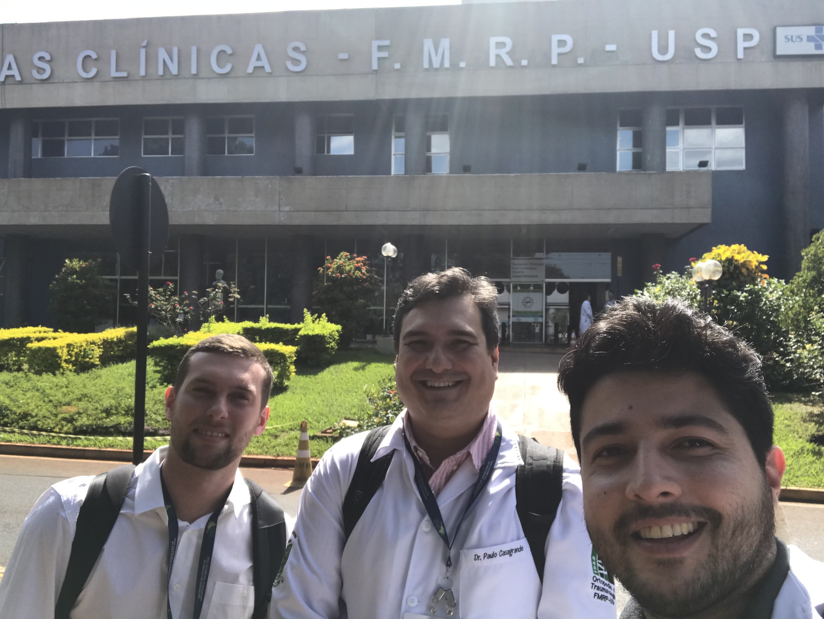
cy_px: 310
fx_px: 762
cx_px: 412
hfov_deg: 56.8
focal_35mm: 32
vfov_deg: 44.2
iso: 25
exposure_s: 1/534
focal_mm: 2.87
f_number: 2.2
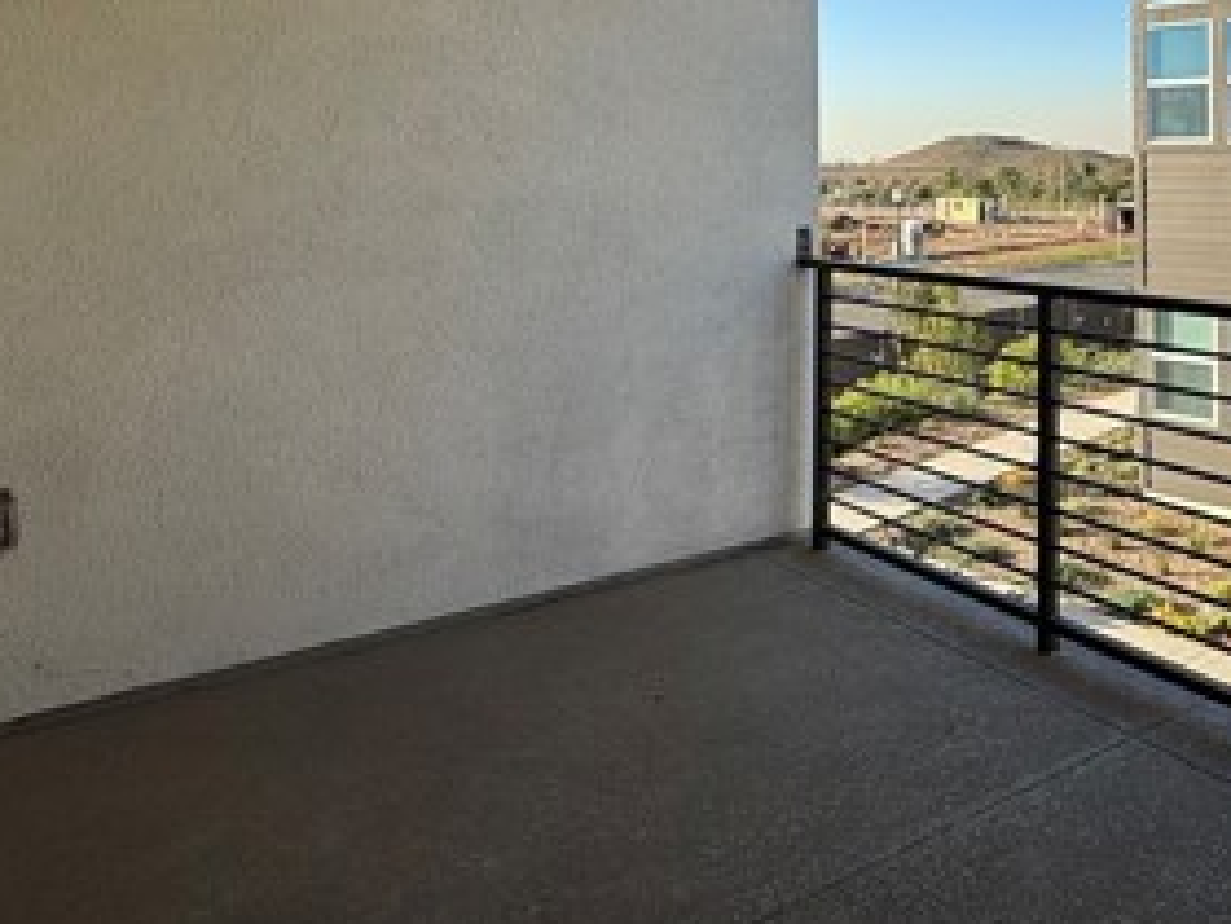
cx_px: 875
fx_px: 1138
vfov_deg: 41.6
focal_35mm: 32
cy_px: 141
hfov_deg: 54.9
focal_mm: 2.22
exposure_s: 1/1167
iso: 50
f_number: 2.2
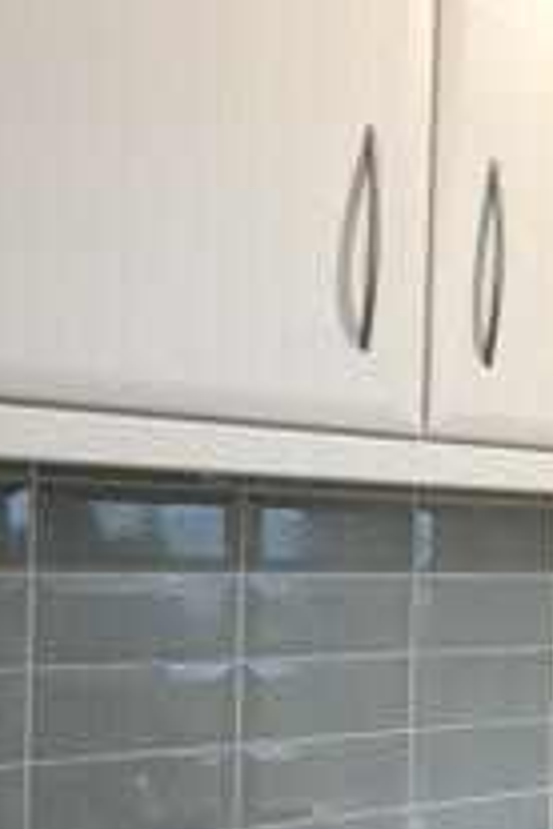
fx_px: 945
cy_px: 551
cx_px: 743
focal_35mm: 41
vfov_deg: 46.7
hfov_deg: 26.8
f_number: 2.2
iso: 200
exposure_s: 1/50
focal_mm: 2.22
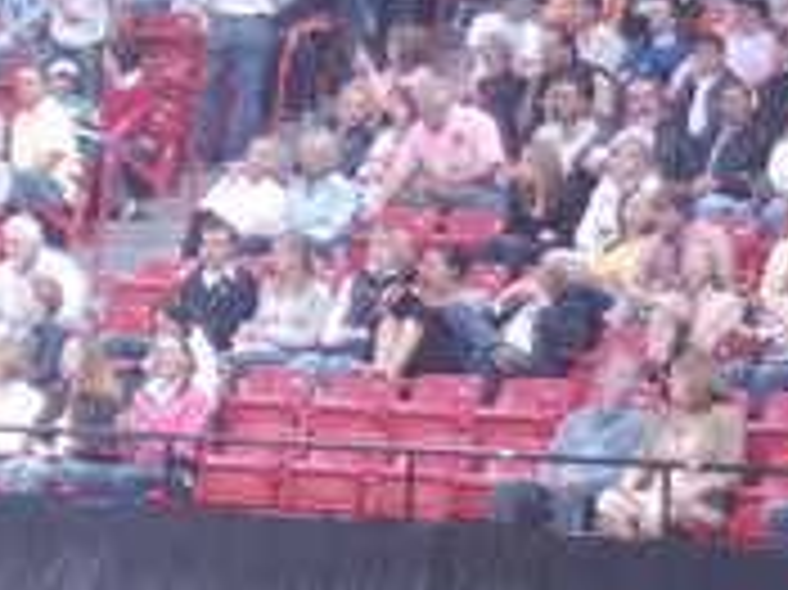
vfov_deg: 5.6
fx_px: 5983
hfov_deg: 7.4
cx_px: -441
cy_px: 180
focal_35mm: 263
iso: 640
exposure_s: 1/160
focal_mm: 50
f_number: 1.8
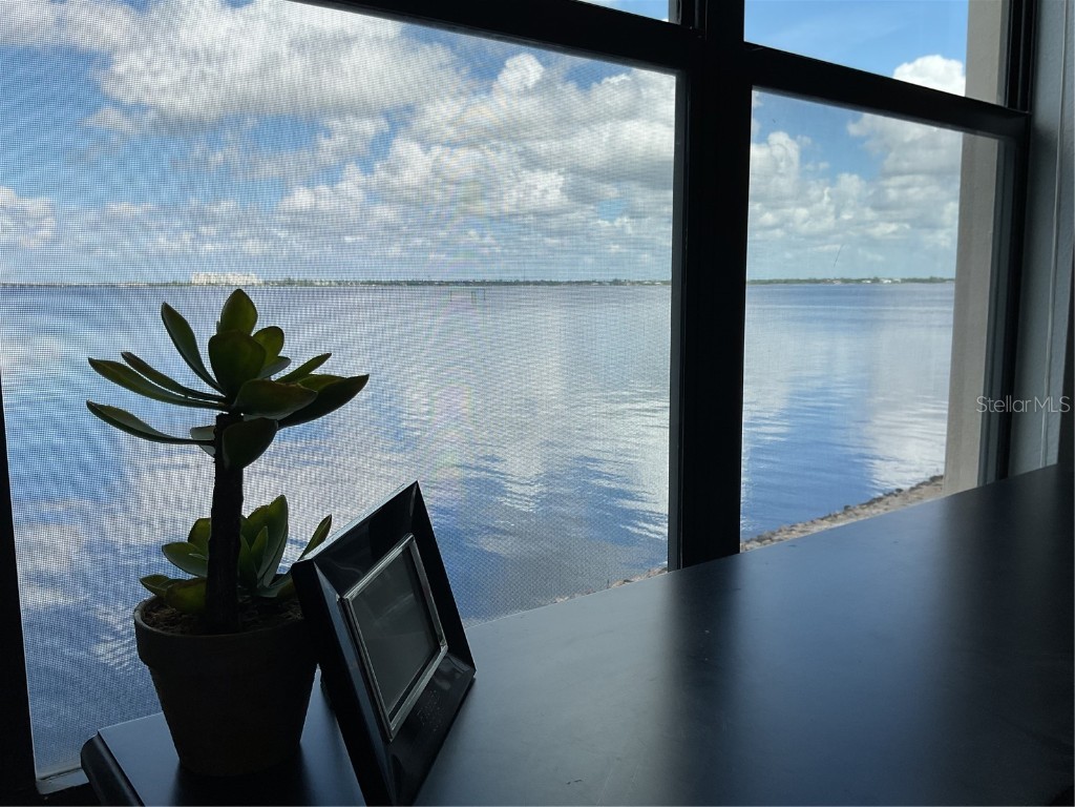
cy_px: 404
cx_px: 538
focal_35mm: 29
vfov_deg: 48.2
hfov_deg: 61.7
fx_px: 901
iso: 16
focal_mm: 3
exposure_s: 1/683
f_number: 1.8
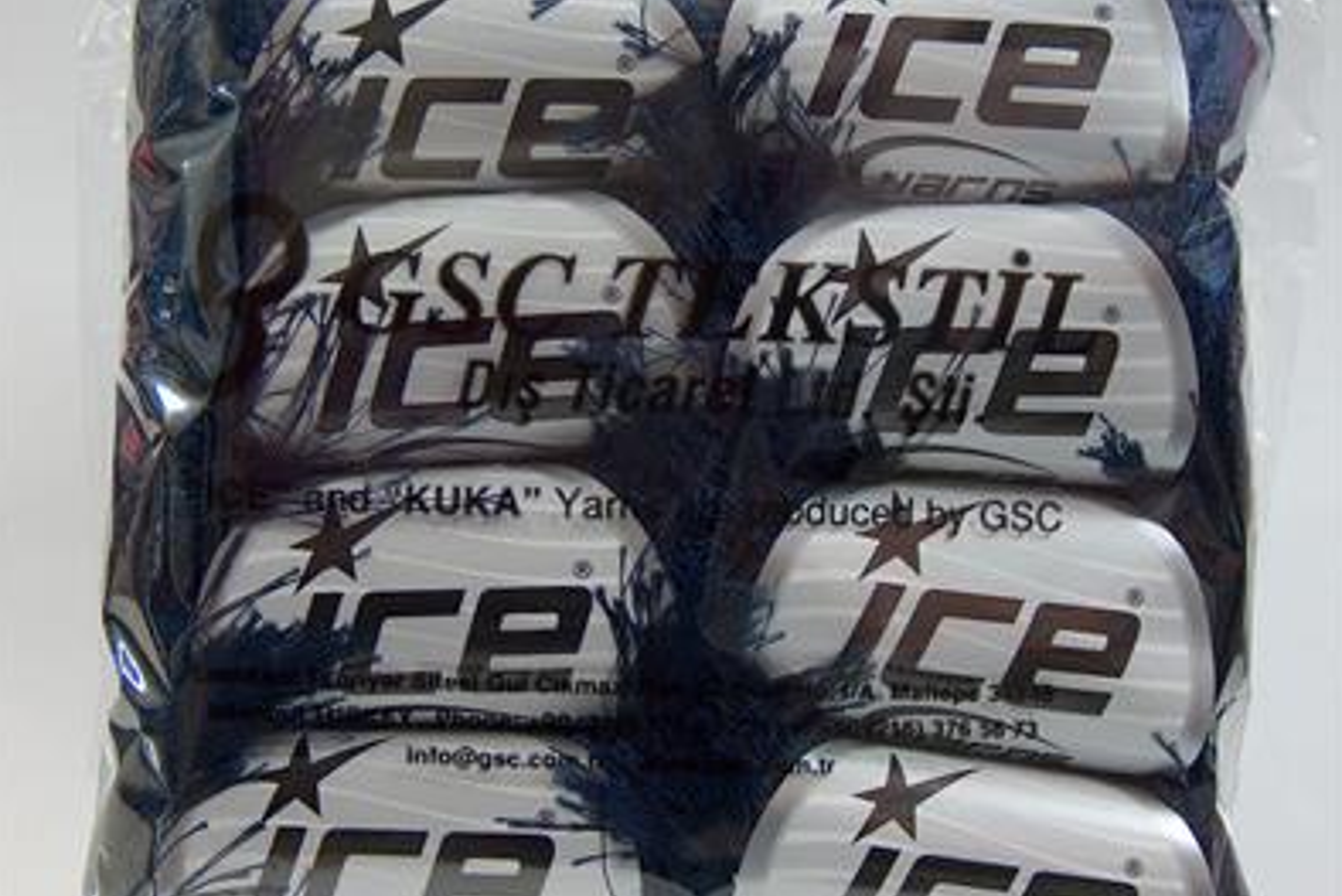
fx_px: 2051
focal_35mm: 55
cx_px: 671
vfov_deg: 24.6
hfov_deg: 36.2
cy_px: 455
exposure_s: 1/3.86
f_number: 2.8
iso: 100
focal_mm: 10.64
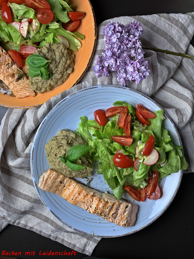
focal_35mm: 26
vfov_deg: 67.3
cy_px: 130
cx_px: 97
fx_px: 194
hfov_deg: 53.1
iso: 50
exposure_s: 1/100
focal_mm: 4.25
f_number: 1.8
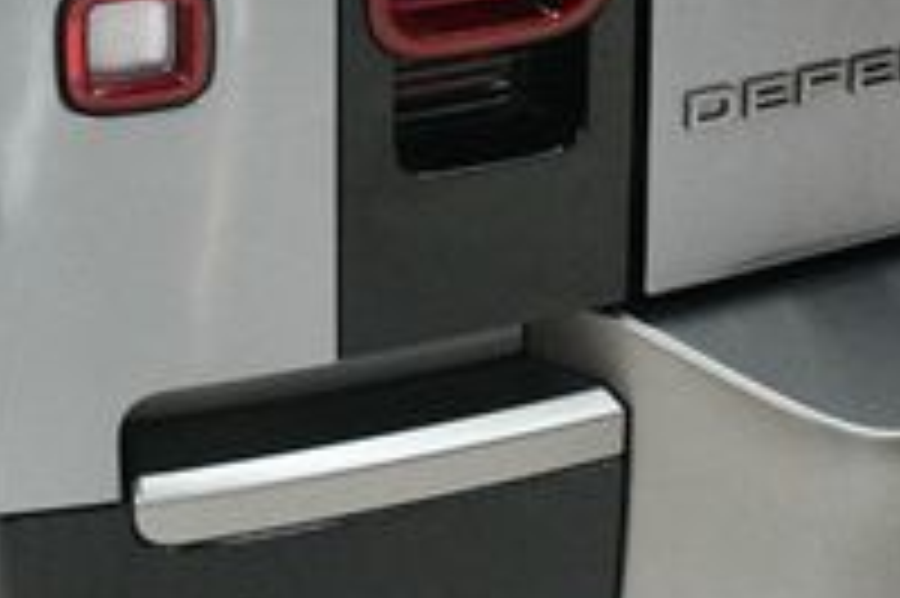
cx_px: 418
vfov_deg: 9.3
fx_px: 3597
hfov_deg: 14.3
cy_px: -193
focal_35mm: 144
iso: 2200
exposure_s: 1/125
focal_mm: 30
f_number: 4
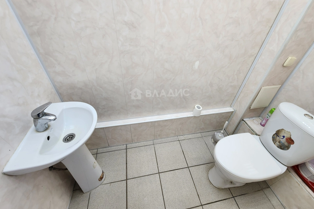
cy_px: 92
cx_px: 160
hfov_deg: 104.2
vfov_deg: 80.9
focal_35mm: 14
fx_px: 122
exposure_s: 1/50
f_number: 2.2
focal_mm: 2.2
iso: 200
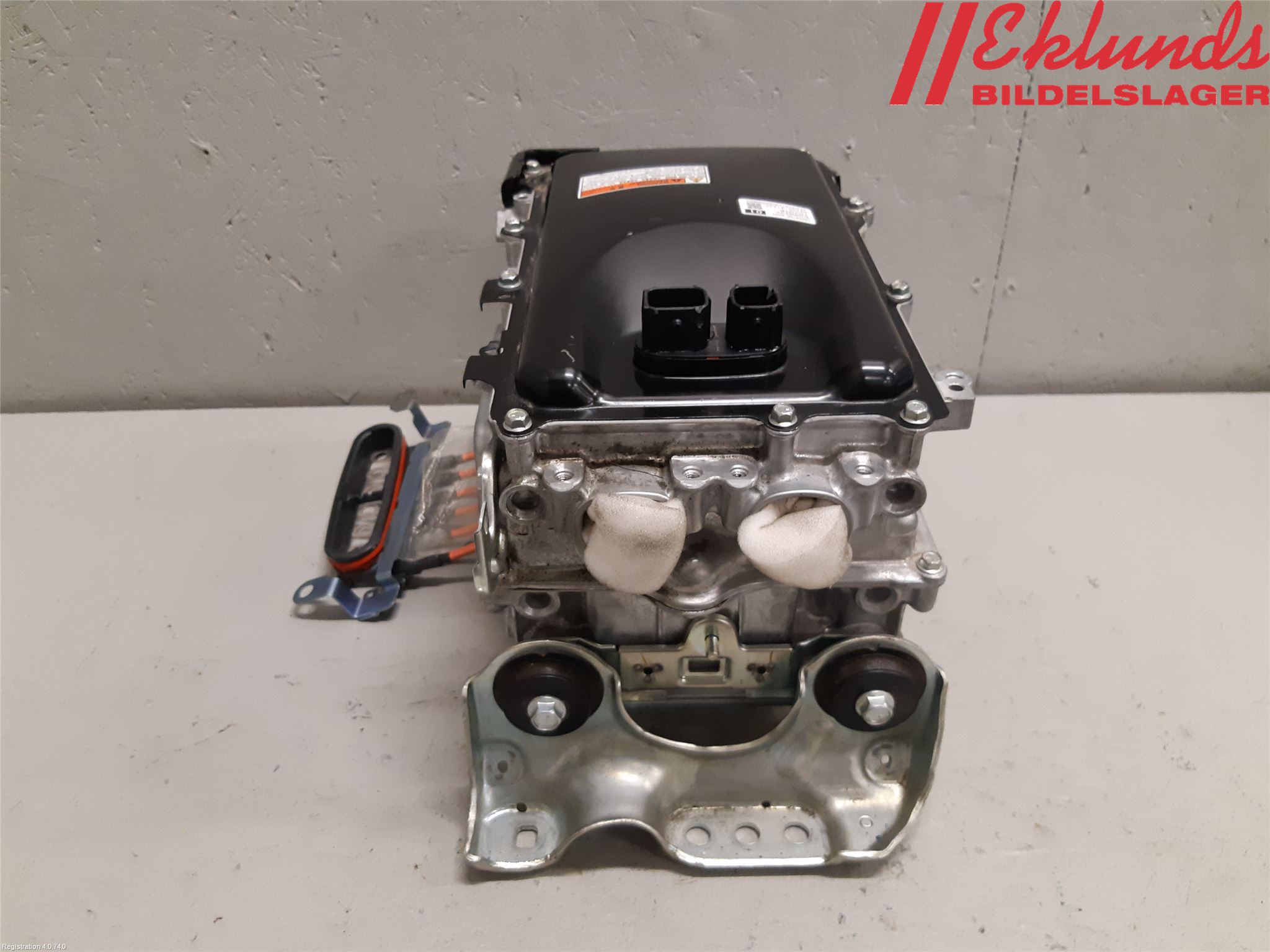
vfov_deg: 53.1
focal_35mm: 26
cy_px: 476
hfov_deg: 67.3
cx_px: 635
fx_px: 954
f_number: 1.7
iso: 250
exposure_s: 1/50
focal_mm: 3.93
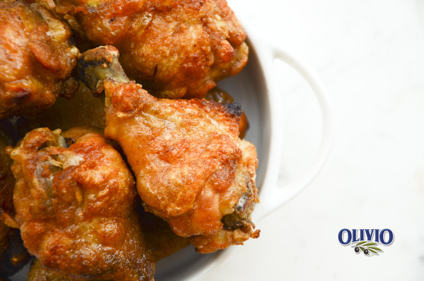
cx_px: 212
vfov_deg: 10.1
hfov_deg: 15.2
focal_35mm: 135
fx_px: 1587
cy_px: 140
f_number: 5.6
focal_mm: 90
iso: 200
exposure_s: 1/13
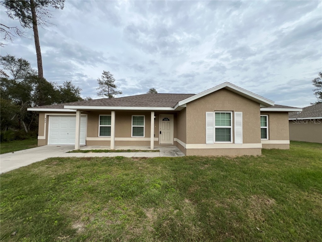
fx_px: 121
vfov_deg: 89.9
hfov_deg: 106.2
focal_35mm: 13
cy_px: 121
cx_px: 161
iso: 32
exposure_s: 1/889
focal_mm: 1.57
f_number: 1.8
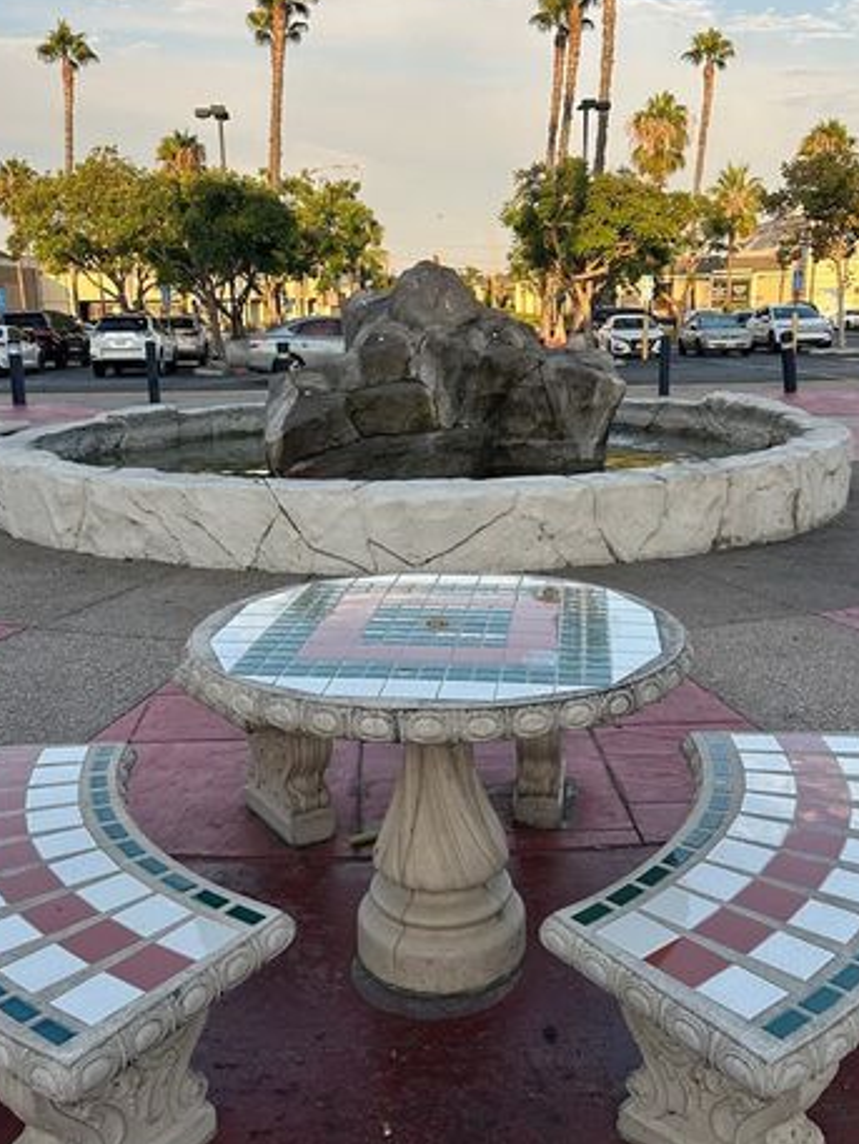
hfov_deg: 40.7
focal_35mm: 35
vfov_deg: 52.6
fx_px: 1157
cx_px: 431
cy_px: 562
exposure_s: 1/989
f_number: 1.78
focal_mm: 6.86
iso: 80
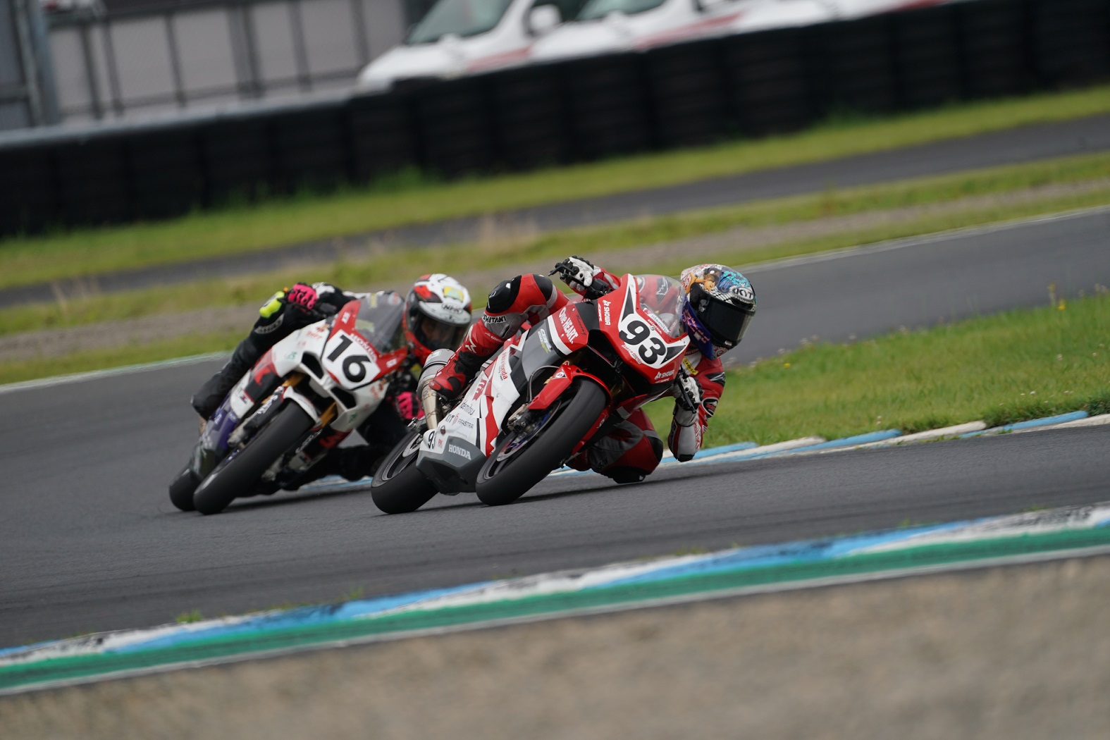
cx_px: 555
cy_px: 370
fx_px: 18499
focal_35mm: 600
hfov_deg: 3.4
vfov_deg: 2.3
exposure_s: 1/640
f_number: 6.3
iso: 200
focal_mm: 600
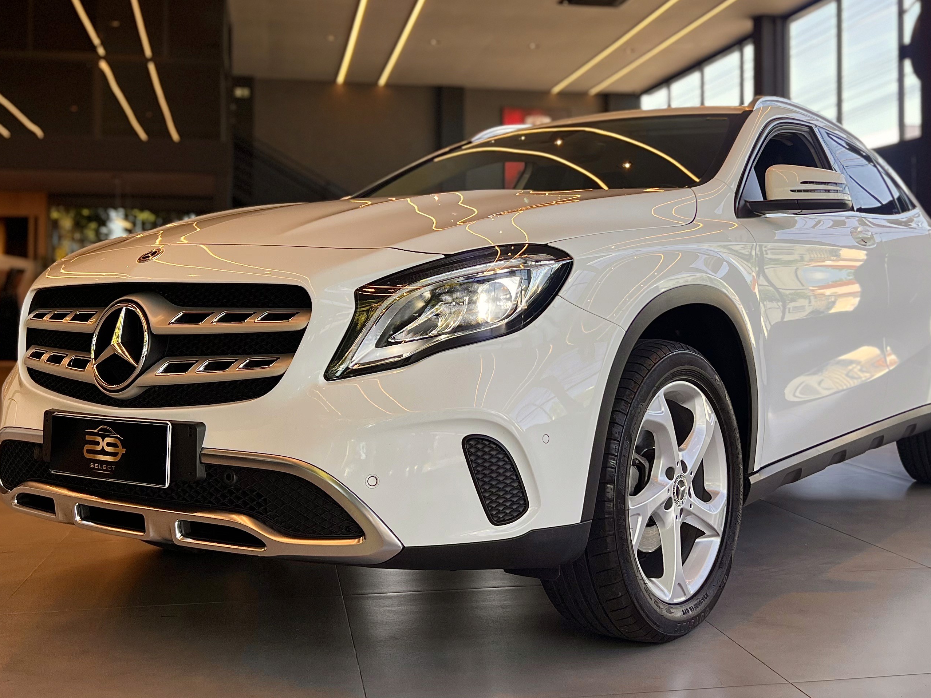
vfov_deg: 34.9
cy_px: 247
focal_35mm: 41
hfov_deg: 45.7
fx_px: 1103
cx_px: 503
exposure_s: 1/306
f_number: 1.5
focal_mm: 5.7
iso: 50
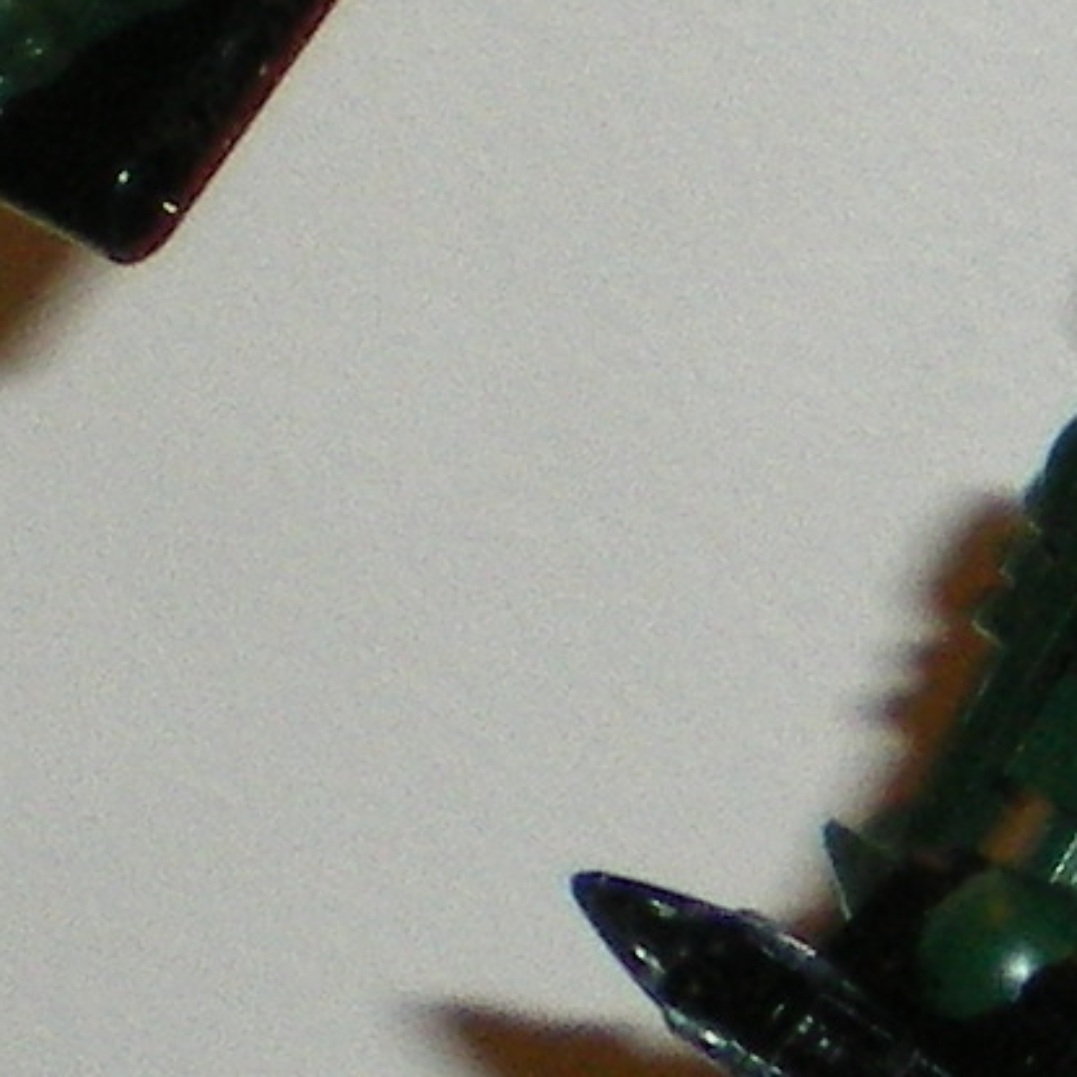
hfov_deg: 6.8
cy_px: 18
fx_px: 8800
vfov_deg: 7.0
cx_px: 2105
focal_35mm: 250
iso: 200
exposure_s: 1/50
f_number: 3.1
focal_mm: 6.3
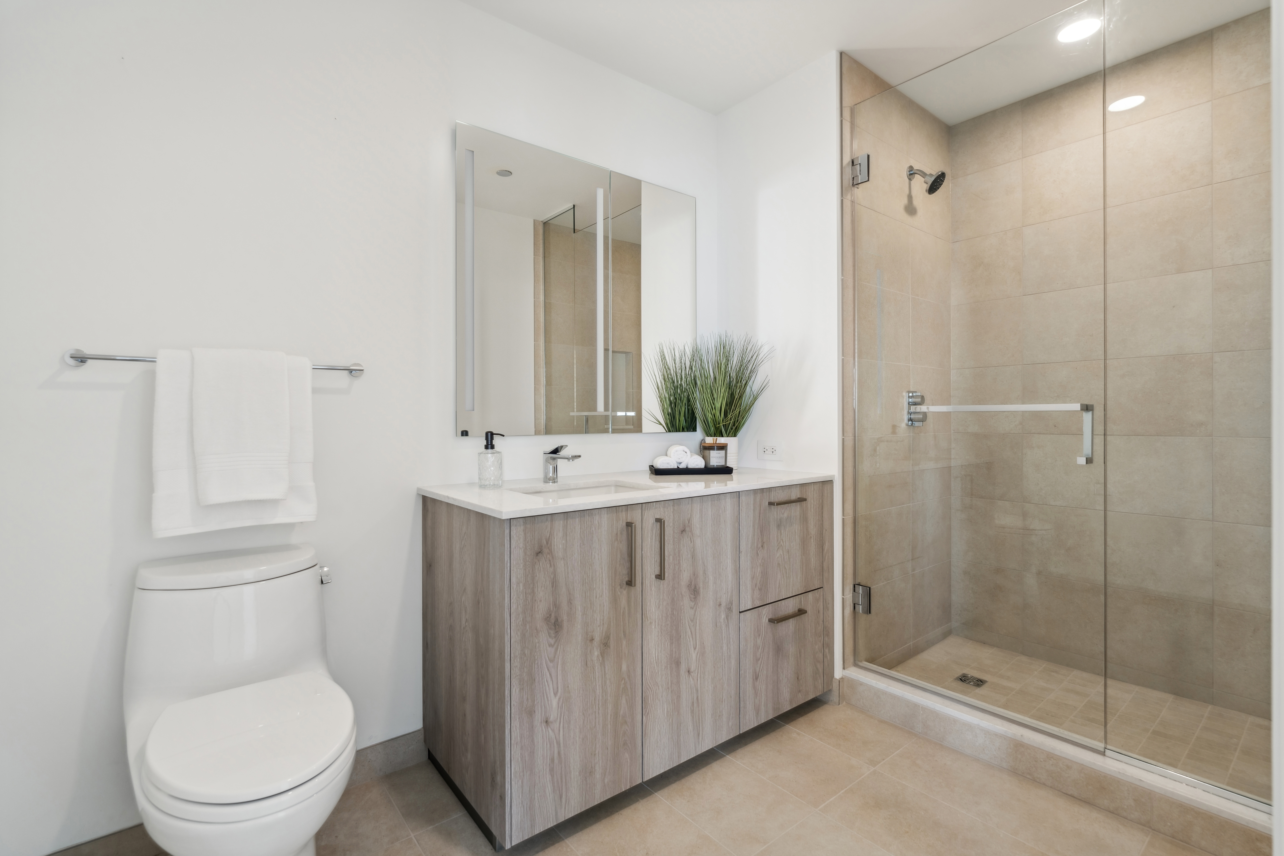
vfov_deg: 73.7
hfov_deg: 96.7
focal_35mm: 16
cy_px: 428
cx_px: 642
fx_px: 571
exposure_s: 1/4
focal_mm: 16
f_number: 7.1
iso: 320
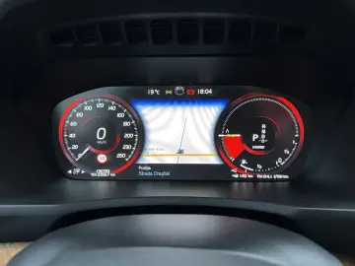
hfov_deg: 71.6
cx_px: 178
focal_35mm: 24
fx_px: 246
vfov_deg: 56.8
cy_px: 133
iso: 640
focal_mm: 6.76
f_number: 1.78
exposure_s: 1/57
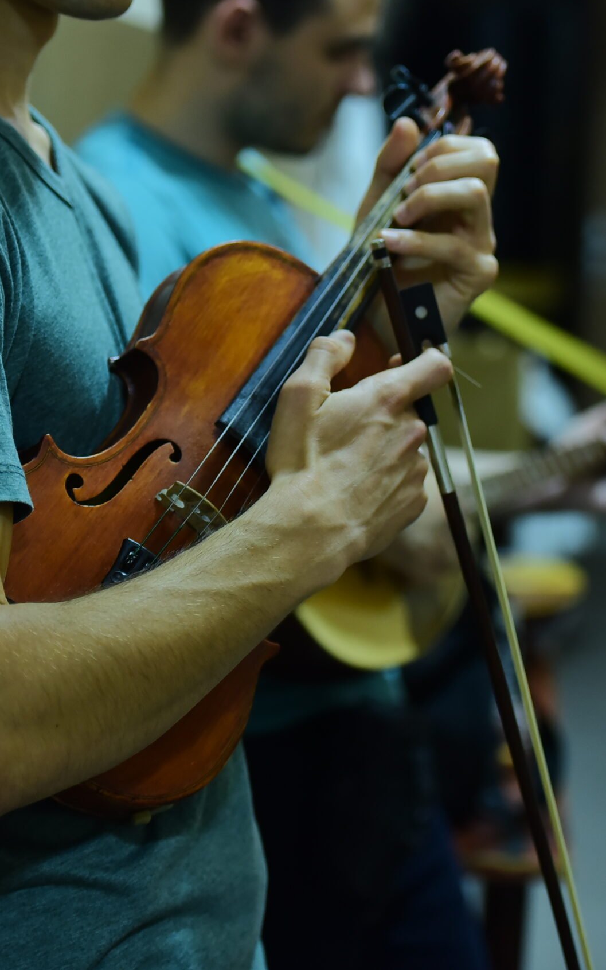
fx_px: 2854
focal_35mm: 108
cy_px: 484
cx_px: 303
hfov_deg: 12.1
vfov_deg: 19.3
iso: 1600
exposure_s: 1/100
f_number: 2.8
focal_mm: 70
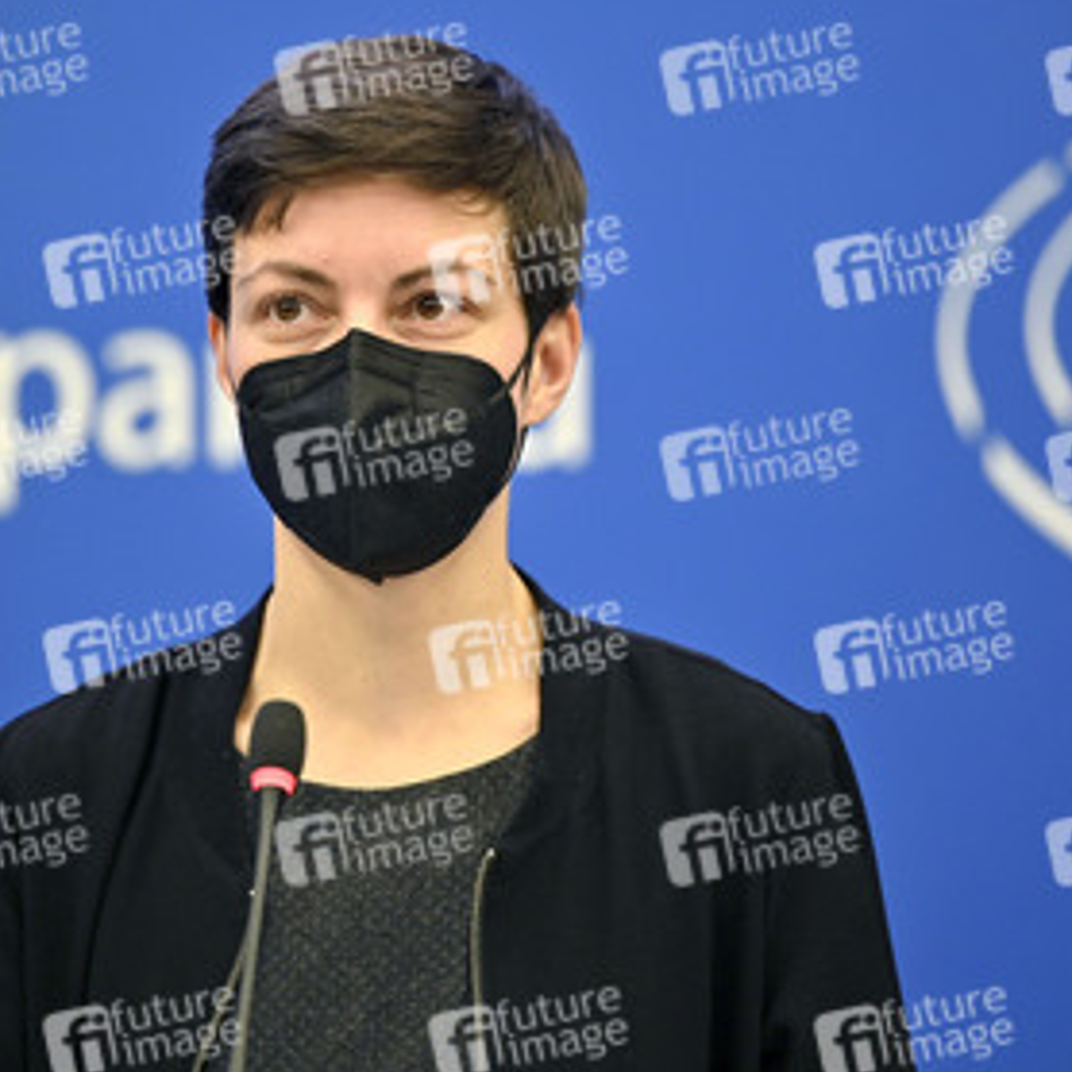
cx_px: 426
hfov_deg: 6.3
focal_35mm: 276
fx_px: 9670
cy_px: 551
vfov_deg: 6.3
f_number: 2.8
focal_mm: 200
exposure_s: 1/160
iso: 640
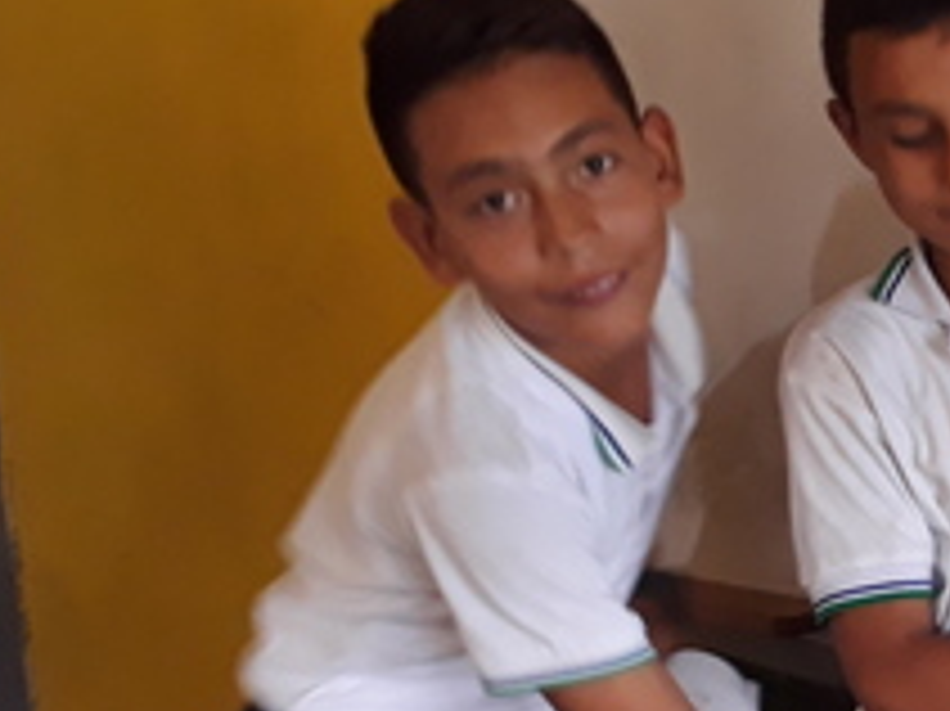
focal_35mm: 82
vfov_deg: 17.9
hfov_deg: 20.6
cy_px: 486
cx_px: 1405
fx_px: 2249
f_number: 1.9
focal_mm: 3.6
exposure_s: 1/17
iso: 160
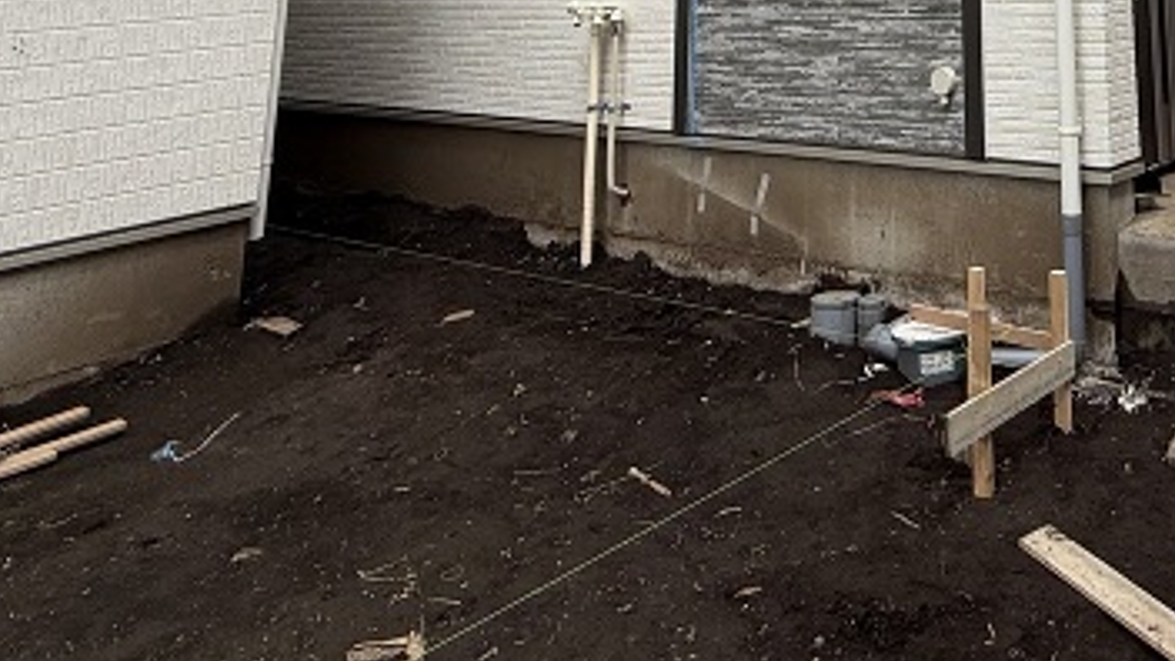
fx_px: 1215
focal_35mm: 39
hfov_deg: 46.1
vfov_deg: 23.6
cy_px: -359
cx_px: 1078
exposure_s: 1/770
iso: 20
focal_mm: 2.22
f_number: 2.2
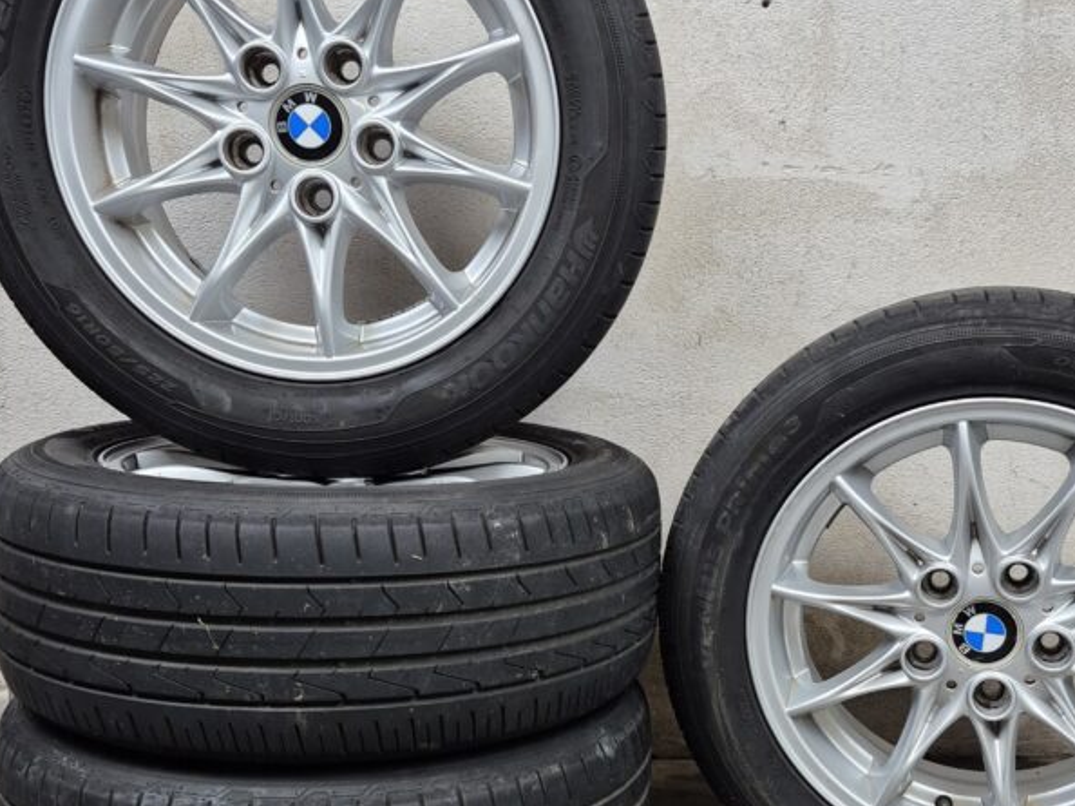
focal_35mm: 31
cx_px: 653
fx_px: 962
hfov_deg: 57.8
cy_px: 324
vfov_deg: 45.2
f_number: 1.8
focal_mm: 5.4
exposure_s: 1/182
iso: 200
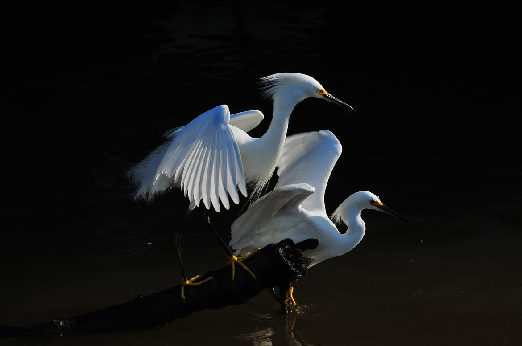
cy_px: 173
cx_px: 261
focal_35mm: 300
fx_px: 4345
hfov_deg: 6.9
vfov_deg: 4.6
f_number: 11
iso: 500
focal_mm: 200
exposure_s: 1/500
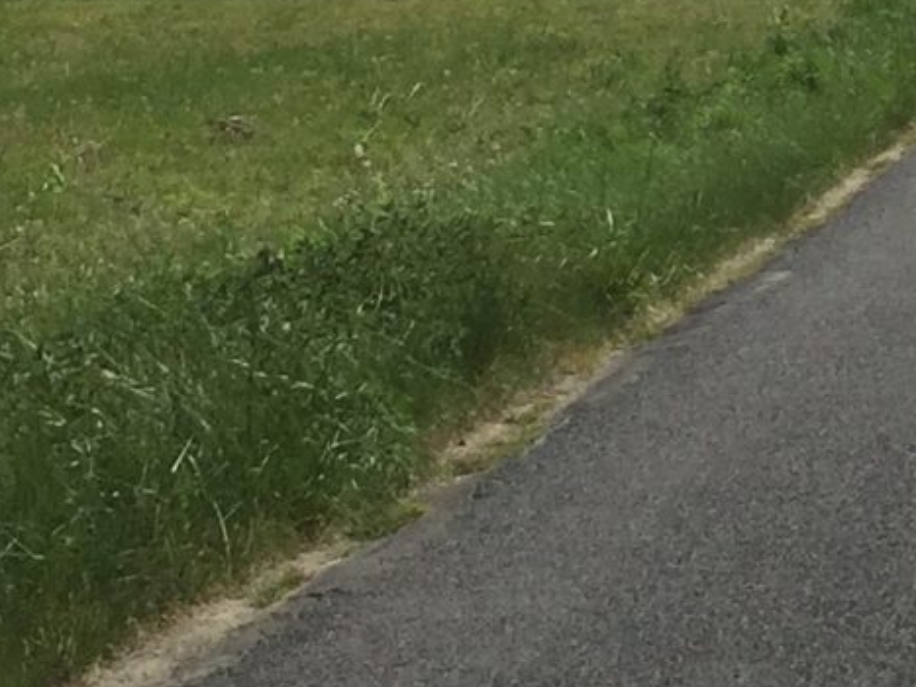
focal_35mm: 159
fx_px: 4206
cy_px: -359
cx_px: 1497
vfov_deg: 9.1
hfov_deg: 11.7
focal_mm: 4.15
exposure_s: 1/3968
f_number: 2.2
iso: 32
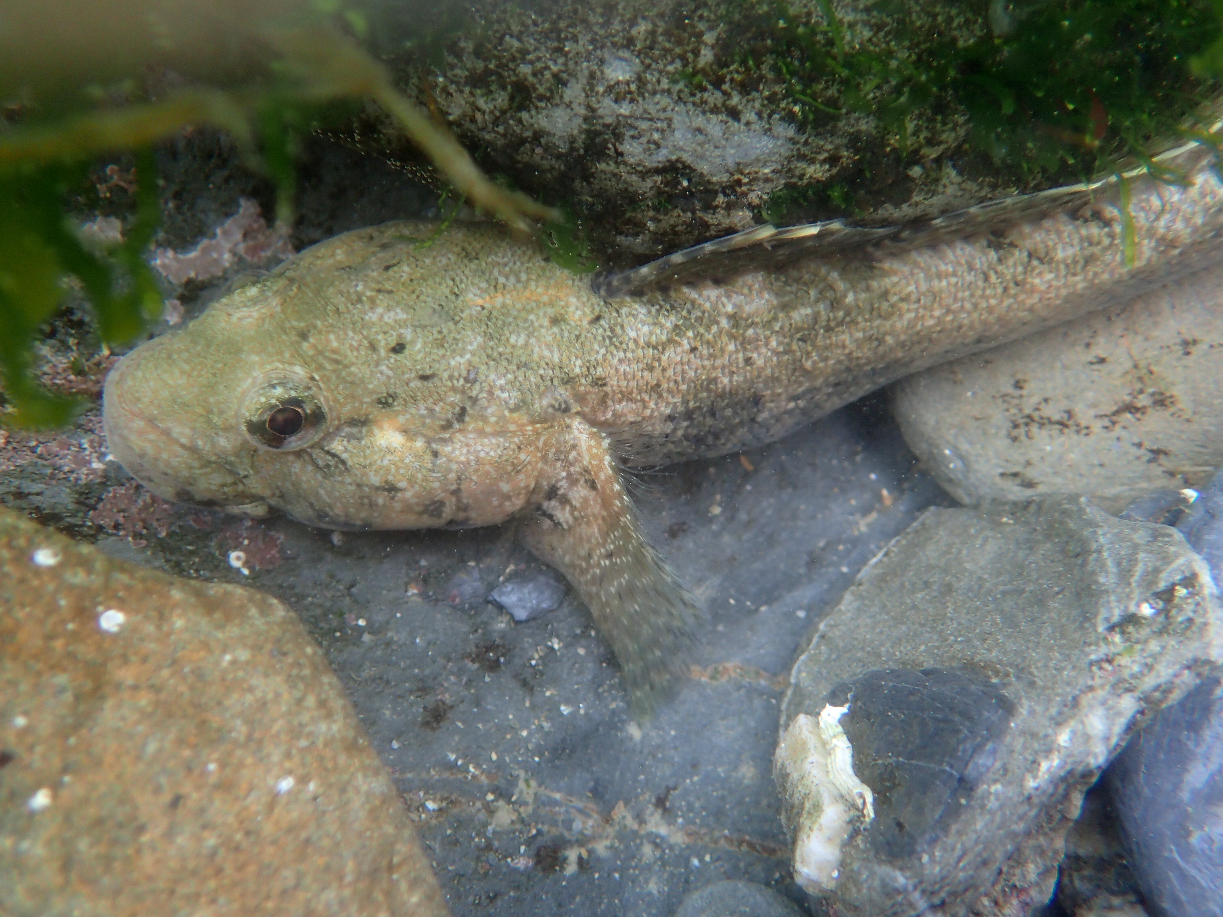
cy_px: 458
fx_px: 1060
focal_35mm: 30
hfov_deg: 60.0
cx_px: 612
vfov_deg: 46.8
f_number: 2.3
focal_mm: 5.5
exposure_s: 1/60
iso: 160
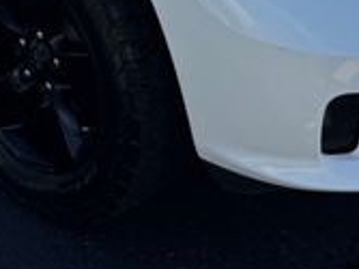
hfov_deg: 21.1
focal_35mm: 92
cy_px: -166
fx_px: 953
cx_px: 71
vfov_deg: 14.6
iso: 80
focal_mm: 6.76
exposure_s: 1/3802
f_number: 1.78
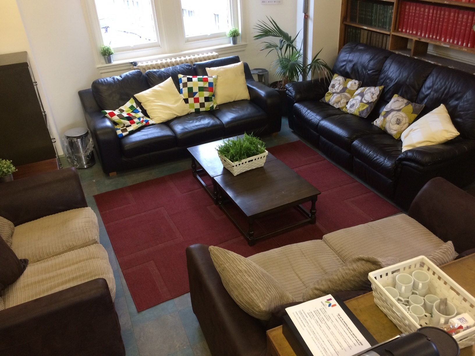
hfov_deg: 61.7
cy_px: 178
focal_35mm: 29
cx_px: 238
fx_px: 398
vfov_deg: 48.2
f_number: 2.2
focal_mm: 4.15
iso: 100
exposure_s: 1/30
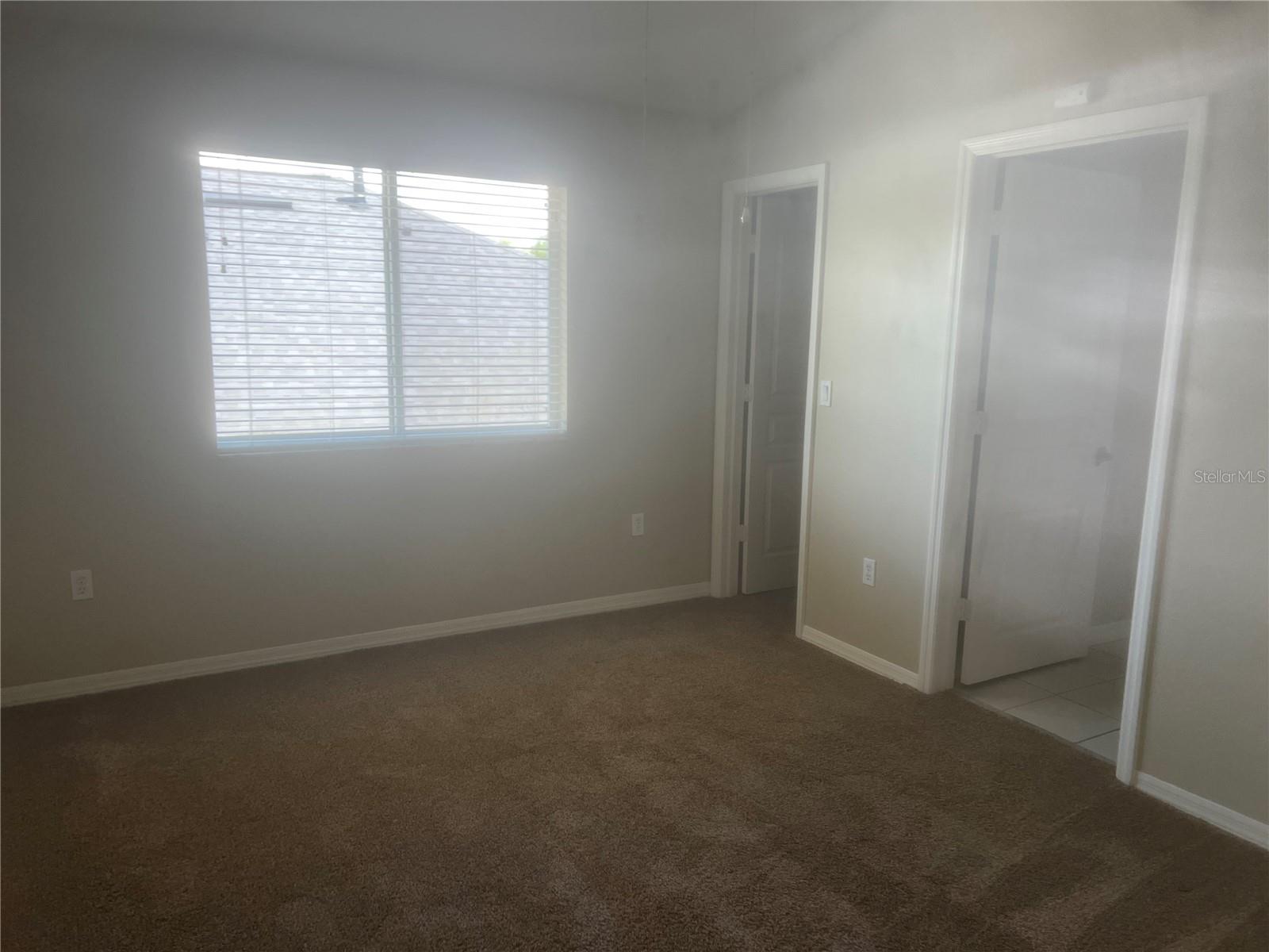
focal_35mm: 26
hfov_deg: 67.3
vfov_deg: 53.1
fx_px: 953
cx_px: 634
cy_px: 476
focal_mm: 5.7
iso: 100
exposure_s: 1/120
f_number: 1.5
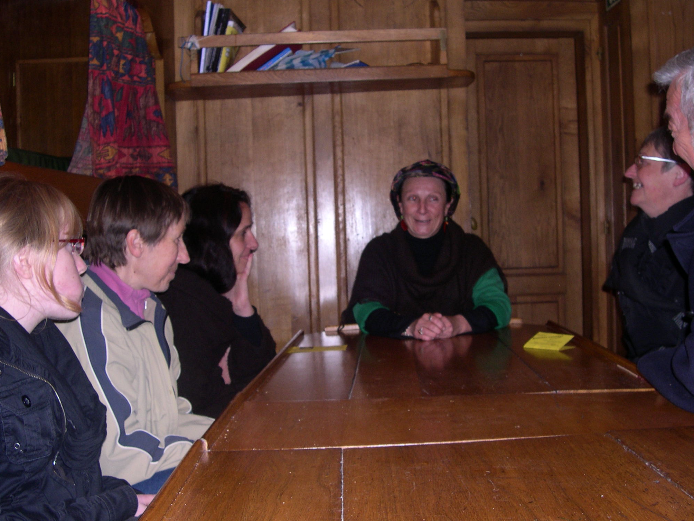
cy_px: 251
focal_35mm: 43
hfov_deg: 43.8
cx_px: 356
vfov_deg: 33.6
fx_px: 862
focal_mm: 8
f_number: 2.8
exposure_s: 1/60
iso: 127
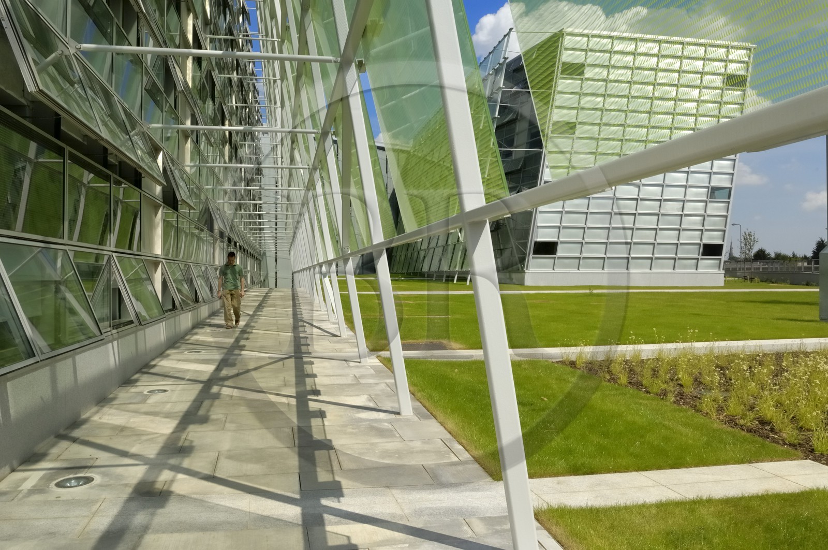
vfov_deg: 50.3
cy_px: 275
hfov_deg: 70.5
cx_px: 414
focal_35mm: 26
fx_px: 586
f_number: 18
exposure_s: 1/125
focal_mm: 17
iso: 100
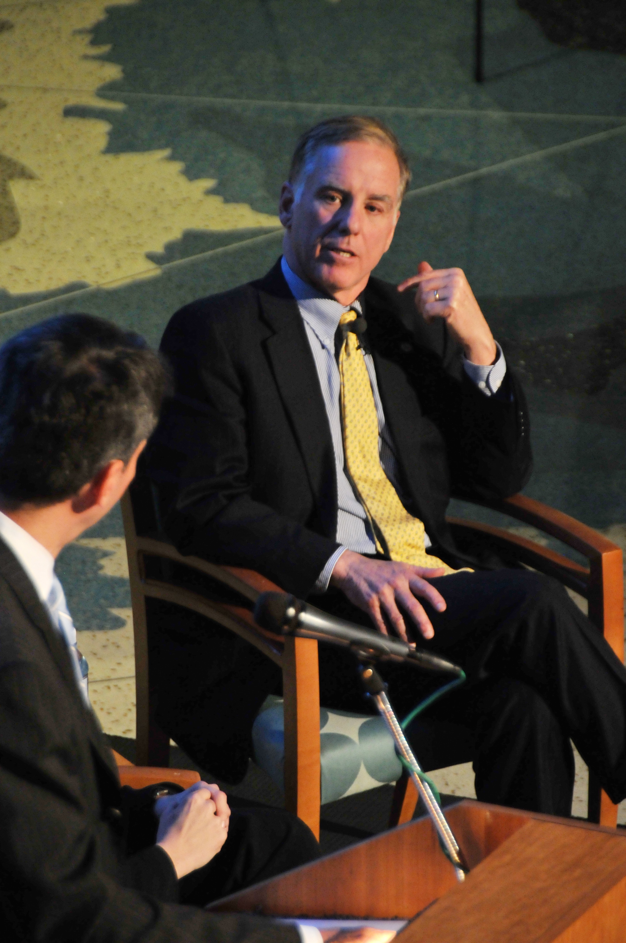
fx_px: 7845
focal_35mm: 300
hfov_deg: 4.6
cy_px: 472
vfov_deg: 6.9
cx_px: 313
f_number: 5.6
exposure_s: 1/25
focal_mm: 200
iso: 1250
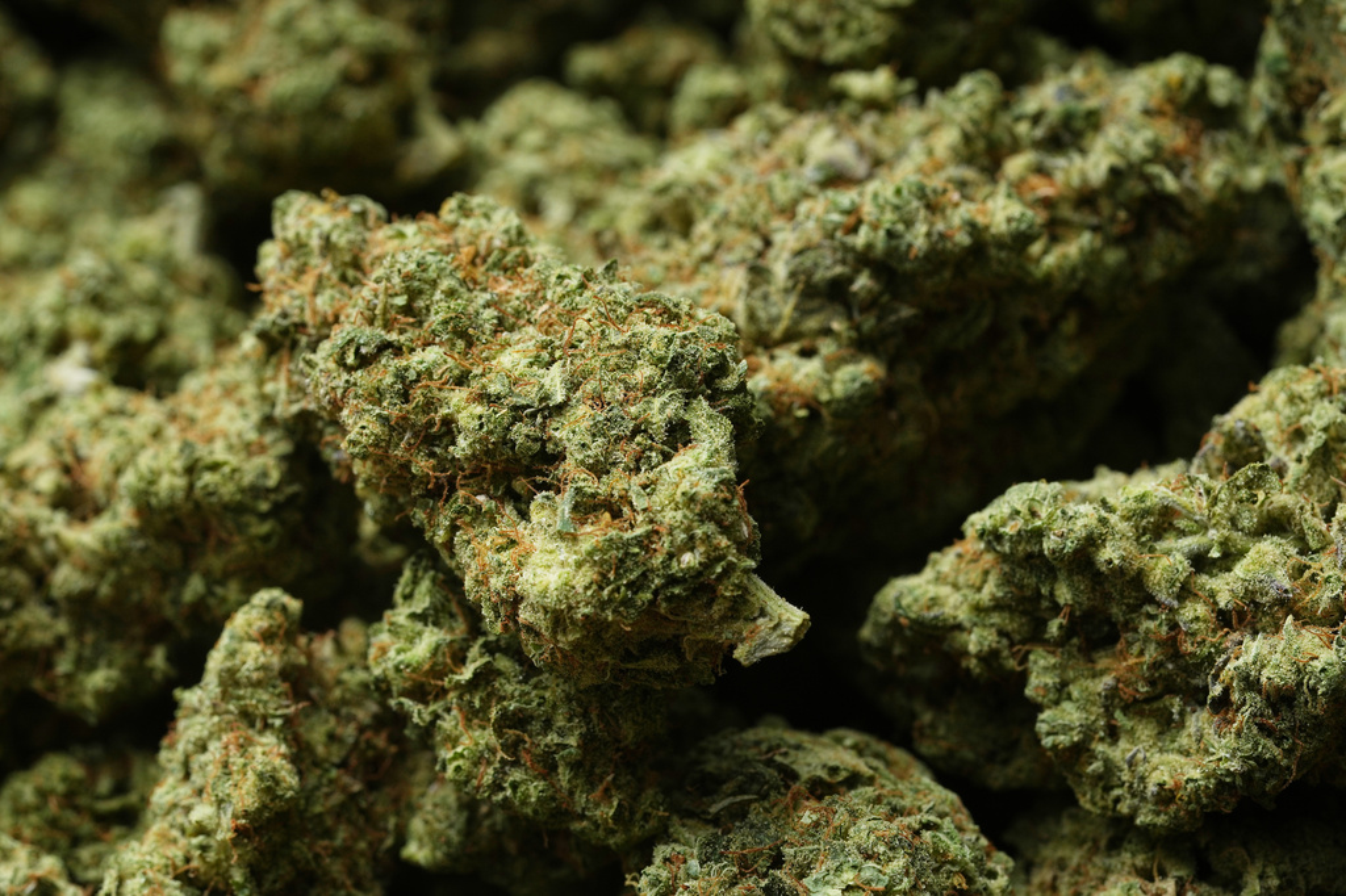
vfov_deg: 15.2
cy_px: 448
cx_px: 673
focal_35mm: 90
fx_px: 3364
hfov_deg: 22.6
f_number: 10
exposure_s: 1/200
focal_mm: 90
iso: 400
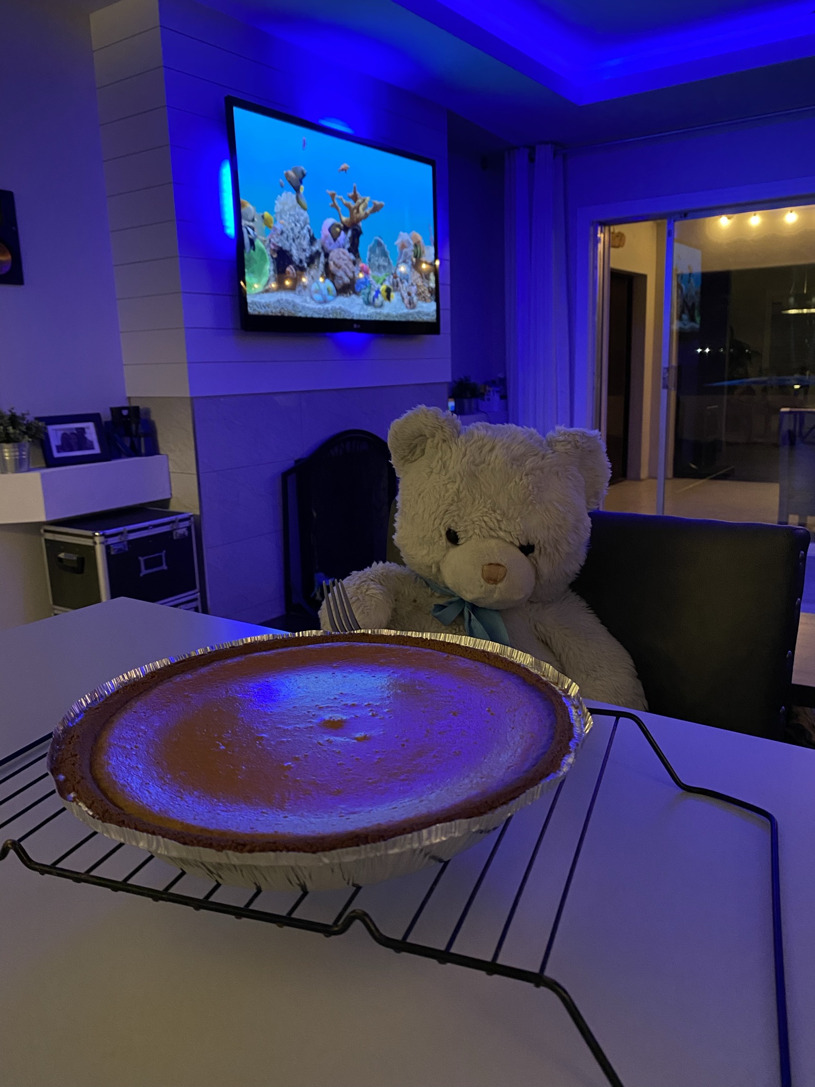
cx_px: 408
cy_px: 544
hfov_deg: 53.1
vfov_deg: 67.3
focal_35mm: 26
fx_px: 816
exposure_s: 1/30
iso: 1000
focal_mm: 4.25
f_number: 1.8
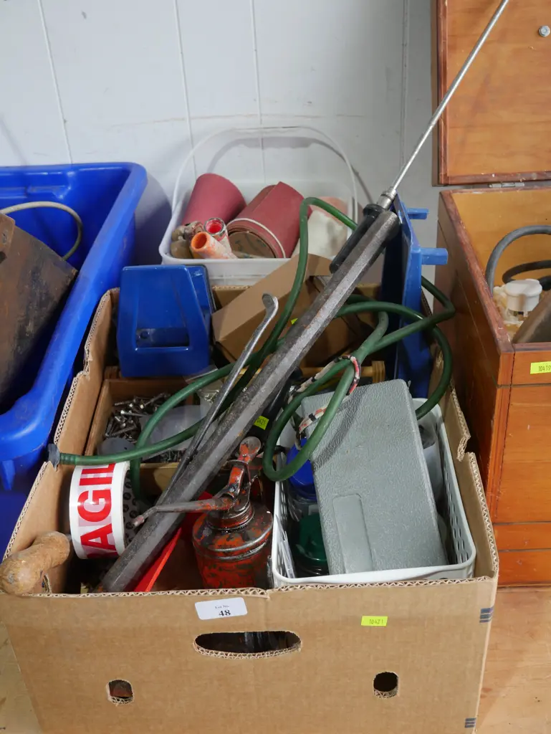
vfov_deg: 46.8
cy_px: 367
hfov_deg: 36.0
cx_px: 276
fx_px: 848
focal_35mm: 40
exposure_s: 1/60
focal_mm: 20
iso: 200
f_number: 4.5
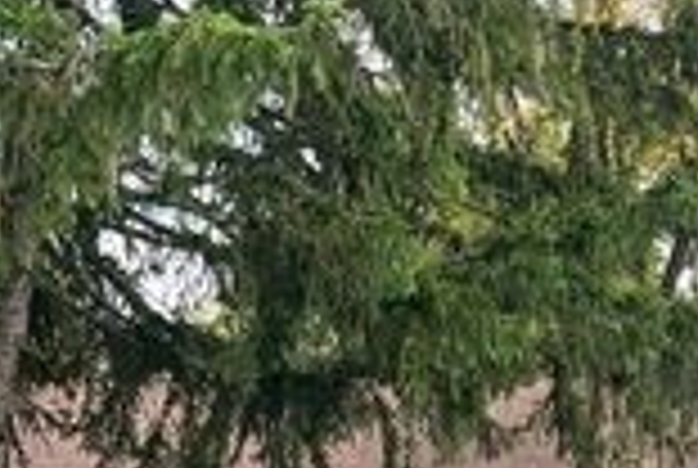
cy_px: 389
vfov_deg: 15.6
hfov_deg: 22.8
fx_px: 1690
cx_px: 617
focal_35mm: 87
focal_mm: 5.1
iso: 50
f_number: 1.6
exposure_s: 1/563
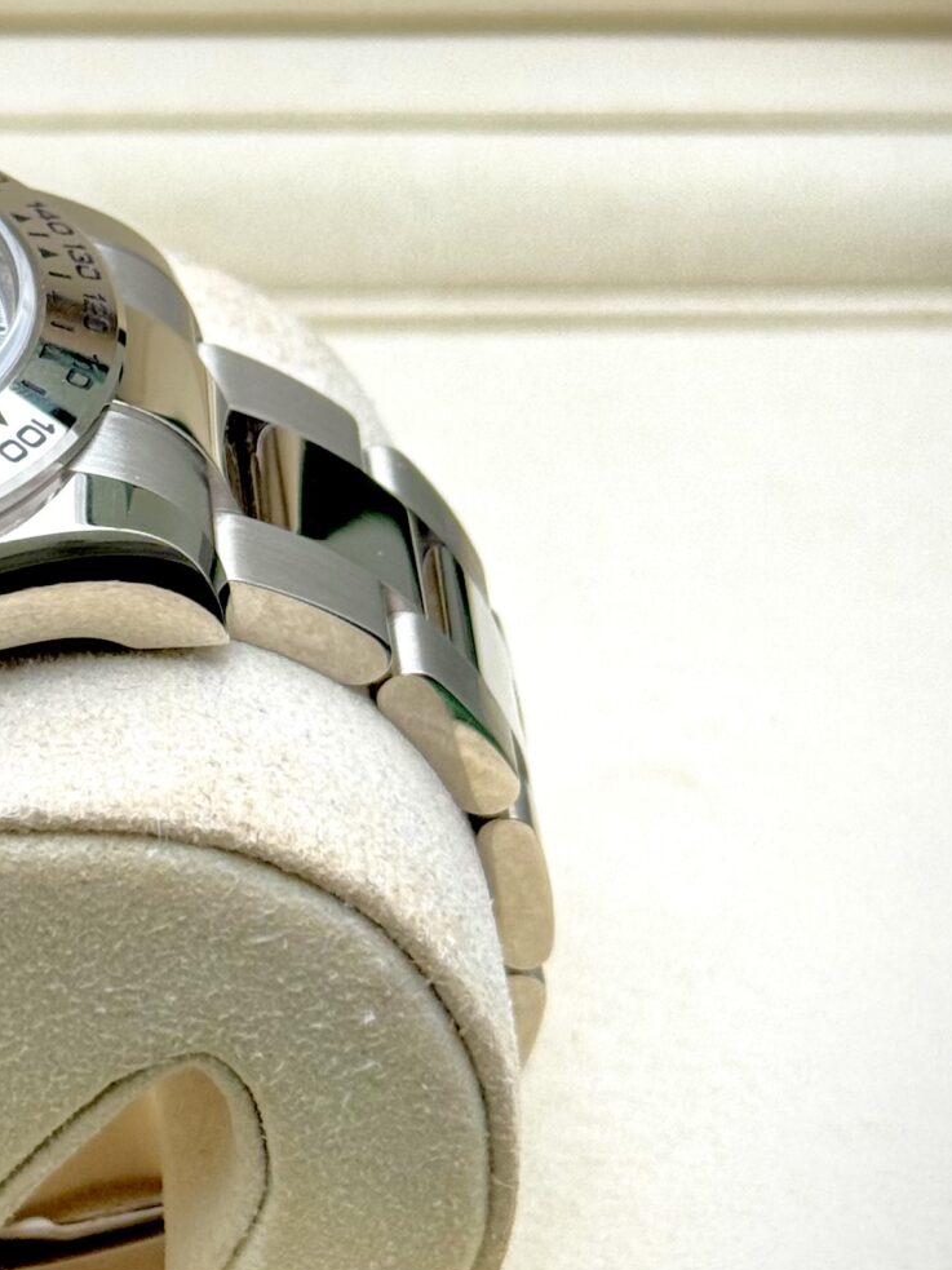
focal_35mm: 125
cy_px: 523
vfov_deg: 15.8
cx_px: -249
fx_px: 4585
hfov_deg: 11.6
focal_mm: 6.76
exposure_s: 1/164
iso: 64
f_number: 1.78
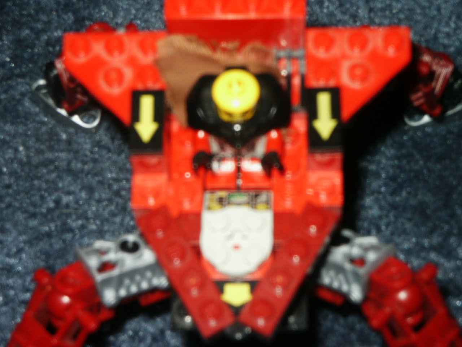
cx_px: 231
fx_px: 1855
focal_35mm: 139
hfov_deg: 14.2
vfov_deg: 10.7
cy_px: 174
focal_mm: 28.22
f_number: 8
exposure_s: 1/125
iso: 200
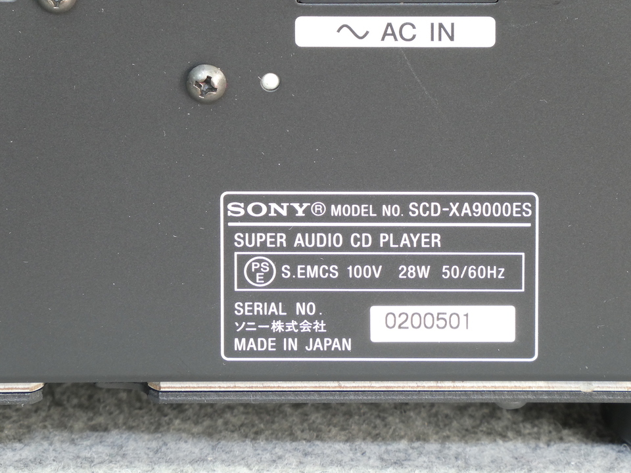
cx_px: 316
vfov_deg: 3.2
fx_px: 8476
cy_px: 236
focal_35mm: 465
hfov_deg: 4.3
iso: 200
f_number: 6
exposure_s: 1/1.6
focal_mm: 83.4
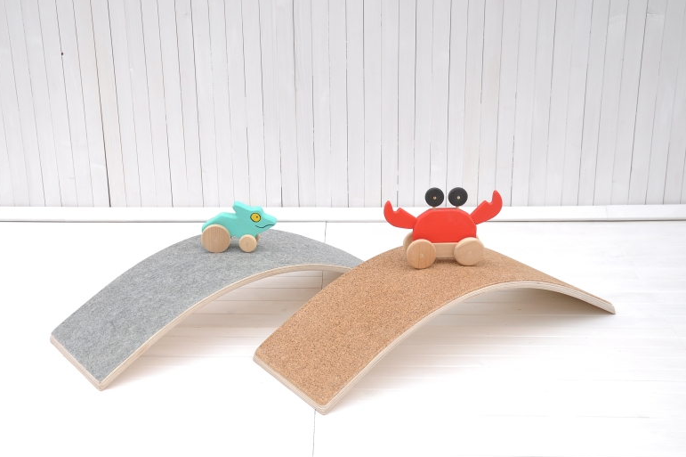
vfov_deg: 24.2
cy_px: 235
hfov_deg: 35.6
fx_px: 1066
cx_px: 310
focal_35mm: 56
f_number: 5.6
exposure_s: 1/160
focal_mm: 32
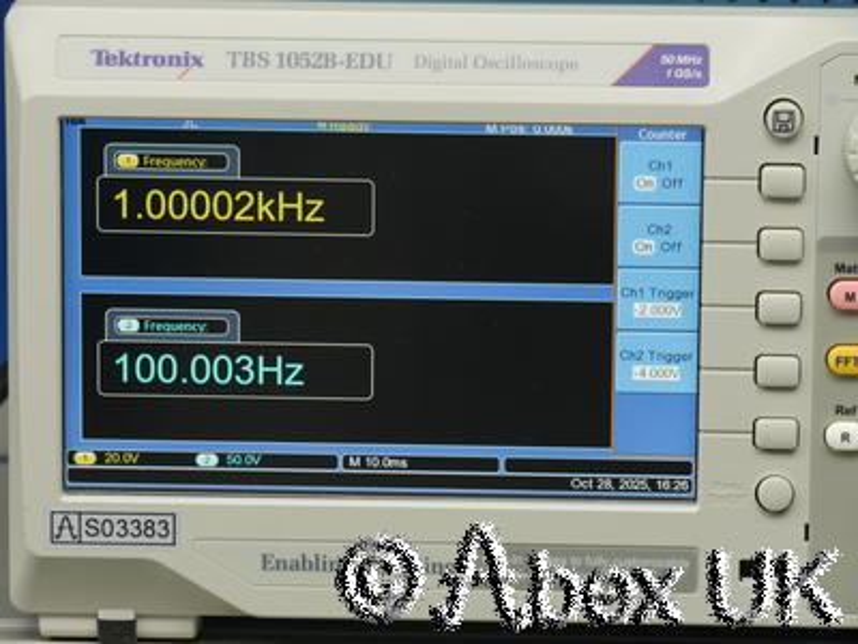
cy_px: 322
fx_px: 5056
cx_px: 429
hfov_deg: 9.7
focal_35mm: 204
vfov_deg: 7.3
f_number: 11
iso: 400
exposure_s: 1/10
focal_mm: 102
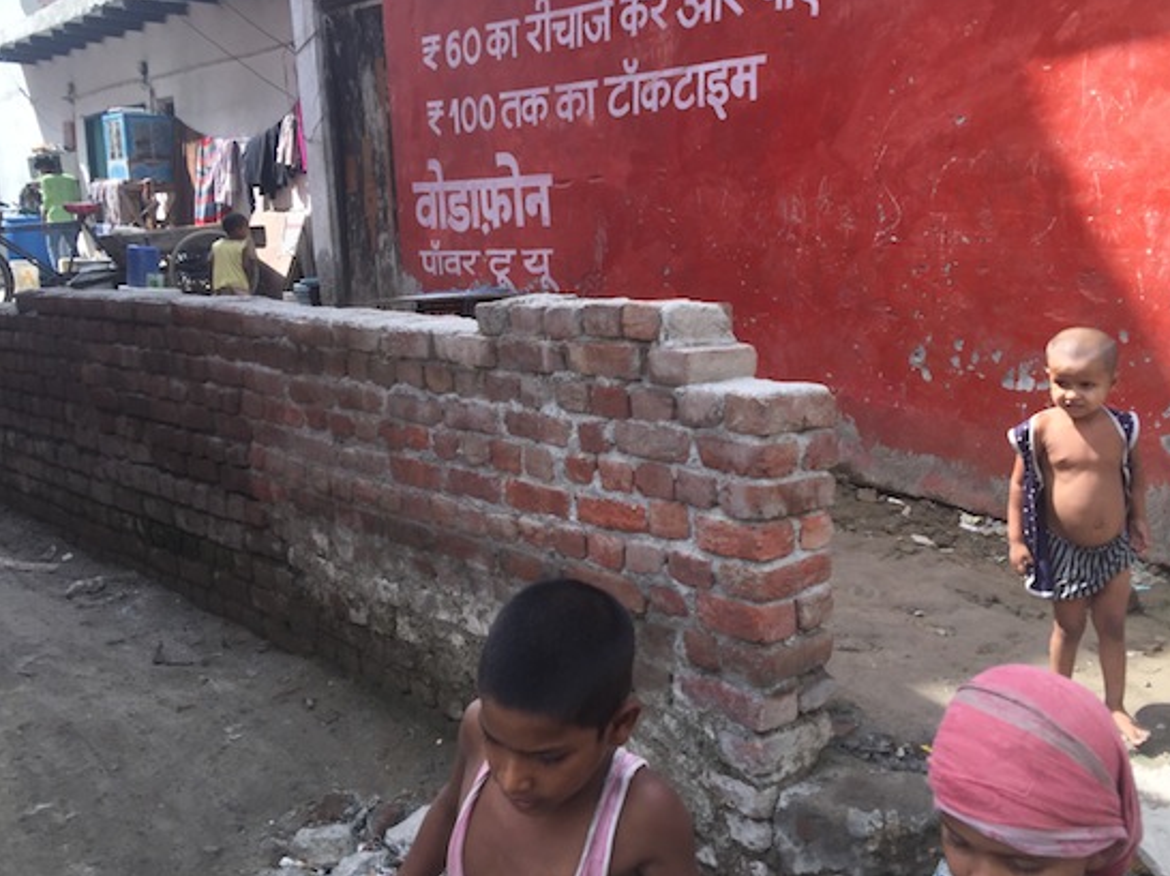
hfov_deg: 53.7
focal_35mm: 34
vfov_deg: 41.8
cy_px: 435
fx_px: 1149
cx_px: 684
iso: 32
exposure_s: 1/590
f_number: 2.2
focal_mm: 4.15
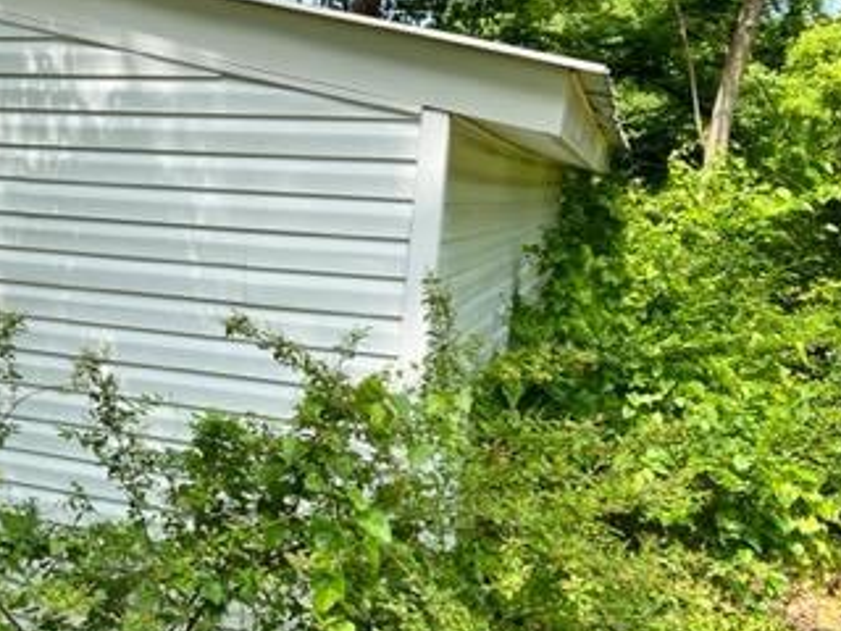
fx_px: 1263
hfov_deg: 33.9
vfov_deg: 28.0
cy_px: 329
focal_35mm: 52
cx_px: 16
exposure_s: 1/1395
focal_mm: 5.7
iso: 50
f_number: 1.5
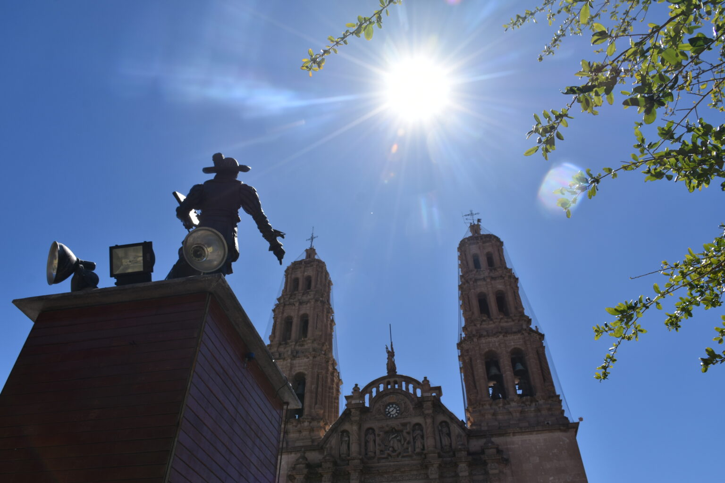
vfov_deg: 47.9
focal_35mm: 27
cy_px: 242
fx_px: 544
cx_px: 362
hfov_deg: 67.4
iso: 100
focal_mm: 18
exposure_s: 1/500
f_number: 10
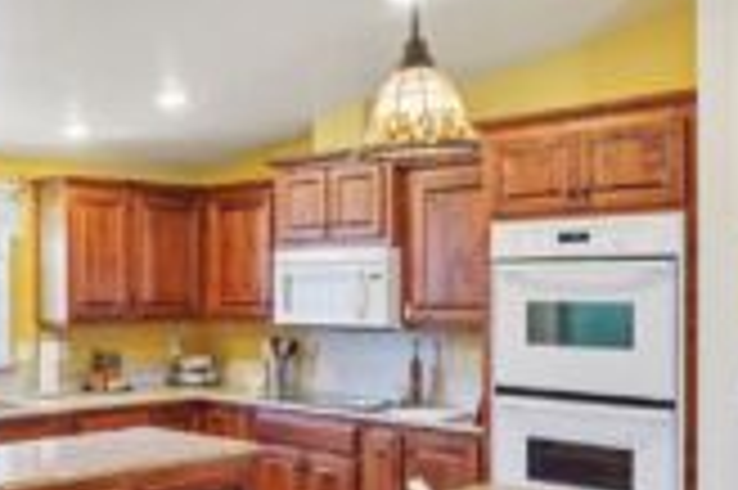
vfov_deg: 30.3
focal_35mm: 44
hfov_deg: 41.9
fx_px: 901
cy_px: 308
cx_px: 112
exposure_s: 1/10
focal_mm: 18
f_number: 8
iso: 400
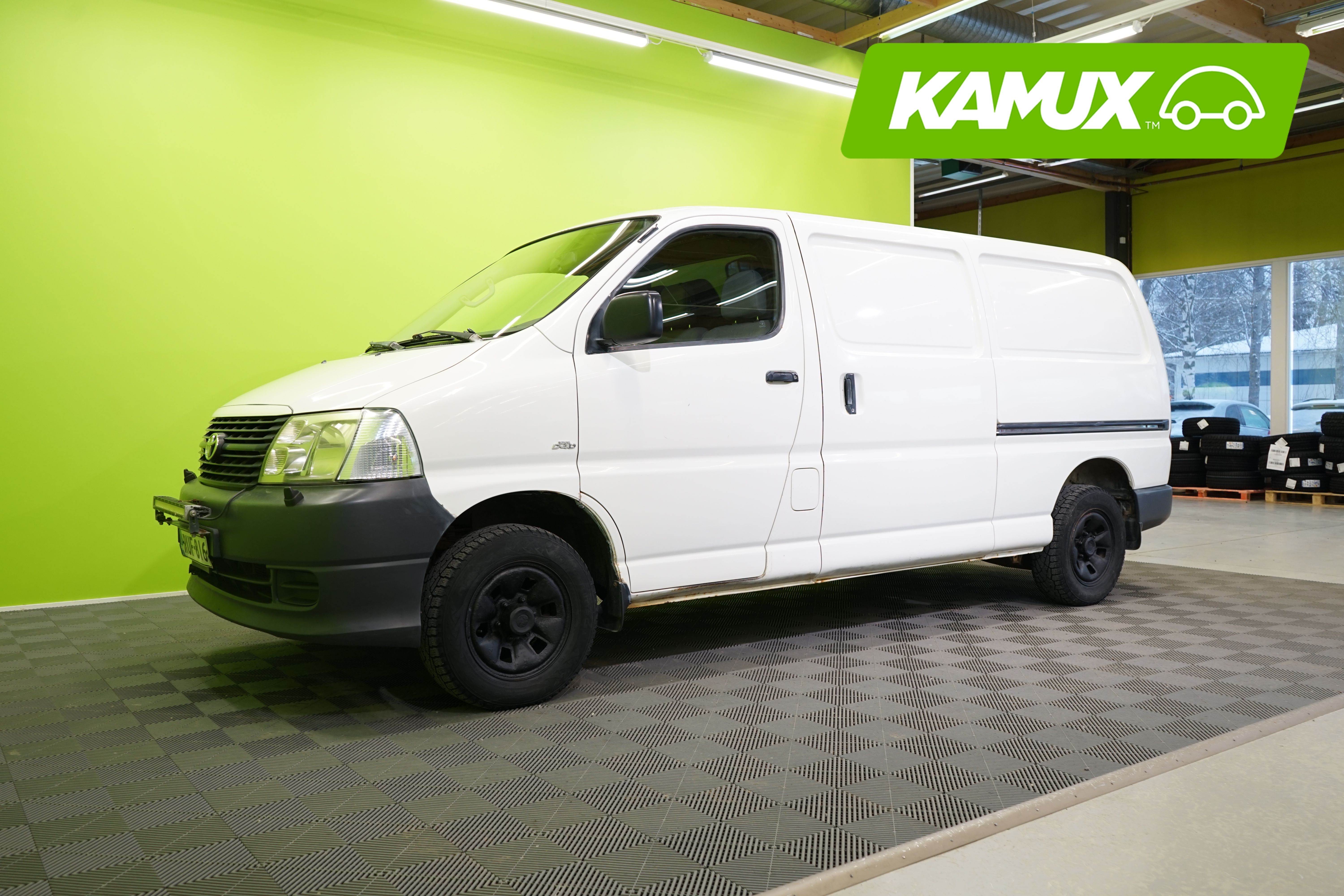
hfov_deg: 63.7
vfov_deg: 45.0
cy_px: 448
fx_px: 1083
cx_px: 672
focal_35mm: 29
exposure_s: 1/30
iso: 500
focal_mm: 29
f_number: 5
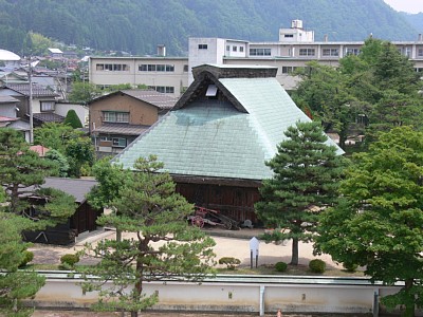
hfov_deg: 32.2
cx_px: 212
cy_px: 158
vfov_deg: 24.4
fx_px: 733
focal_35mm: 60
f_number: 5.6
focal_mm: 12.6
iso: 80
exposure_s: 1/200
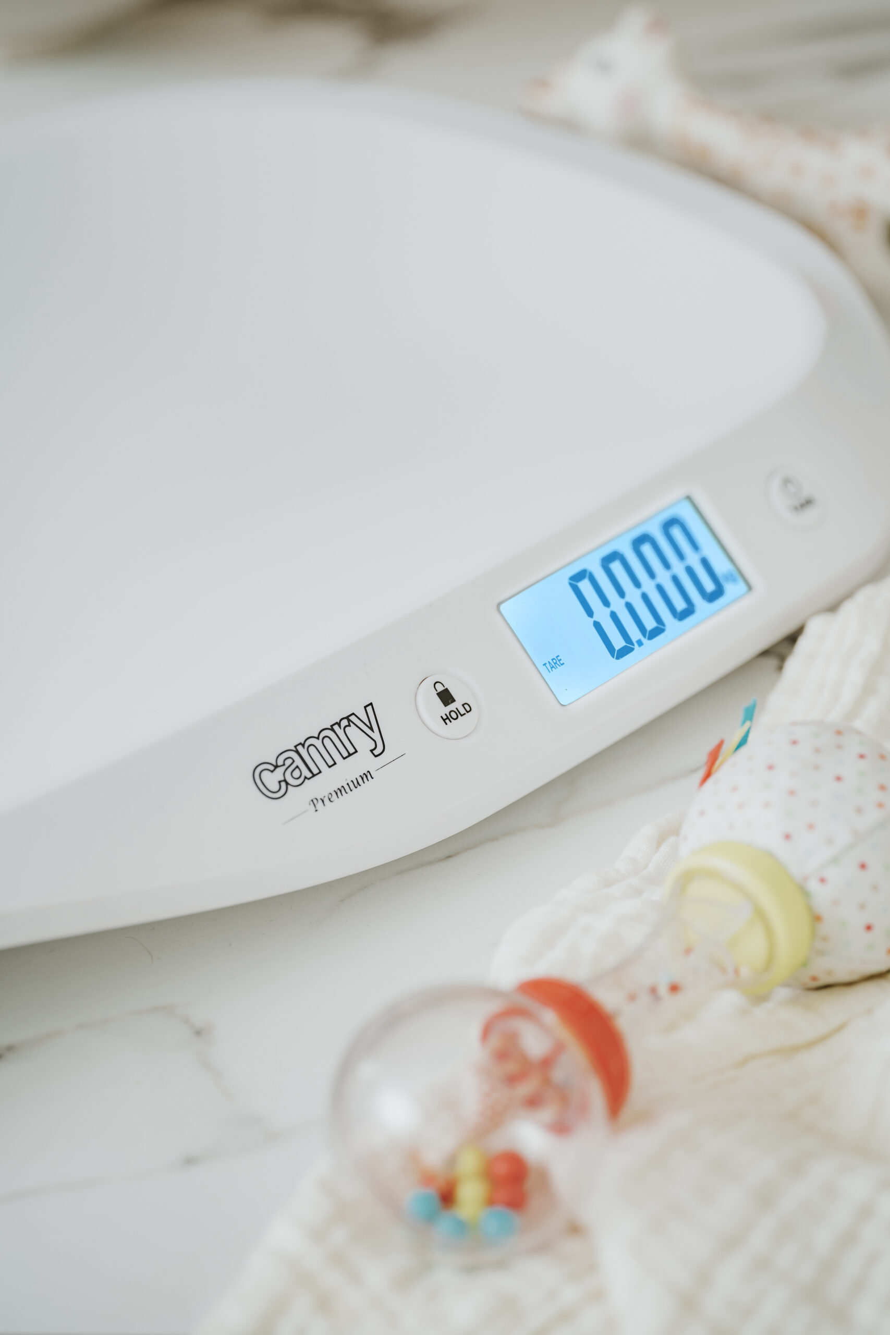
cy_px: 668
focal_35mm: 105
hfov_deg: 13.0
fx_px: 3893
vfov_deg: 19.5
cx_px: 445
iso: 250
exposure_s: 1/160
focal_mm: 105
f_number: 4
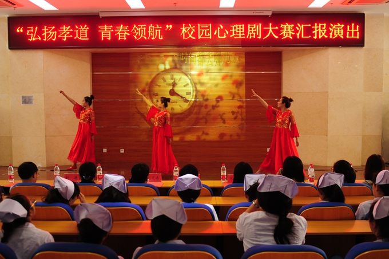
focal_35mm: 36
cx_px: 194
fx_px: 389
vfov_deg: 36.8
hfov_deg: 53.2
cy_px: 130
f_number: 2.8
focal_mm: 24
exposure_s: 1/80
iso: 800
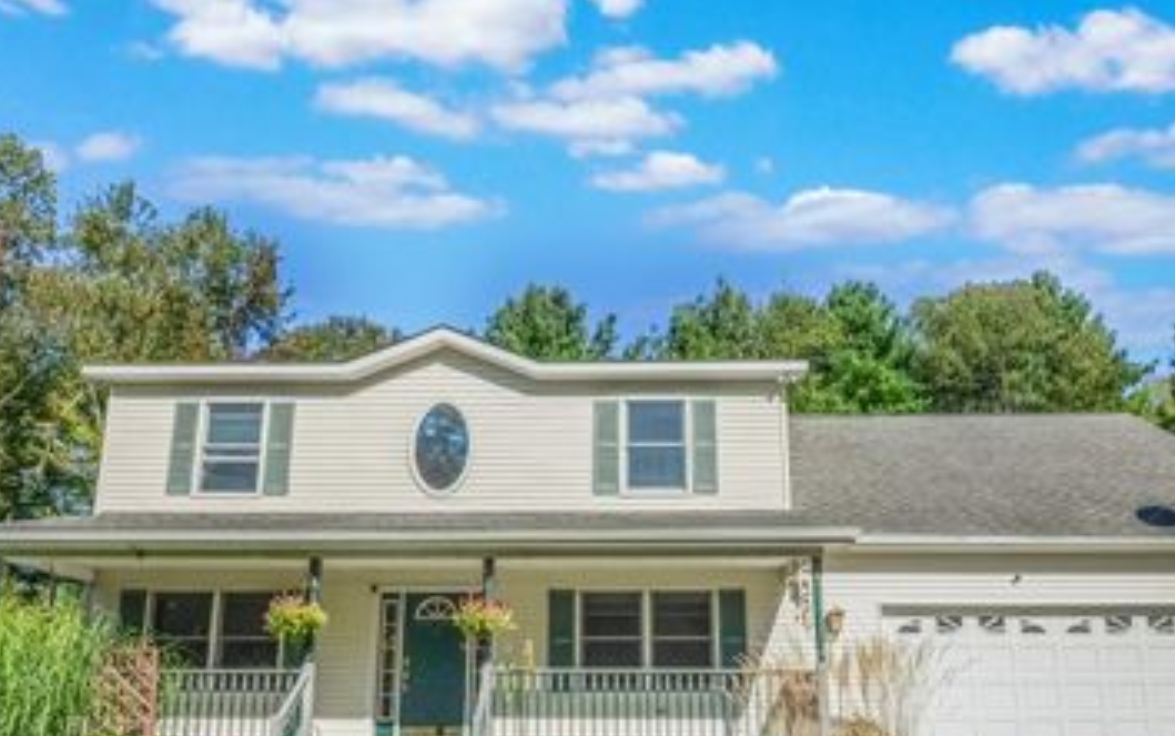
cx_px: 622
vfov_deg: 49.0
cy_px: 558
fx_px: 769
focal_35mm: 24
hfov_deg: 74.7
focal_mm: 8
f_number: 2.8
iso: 200
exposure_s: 1/2000
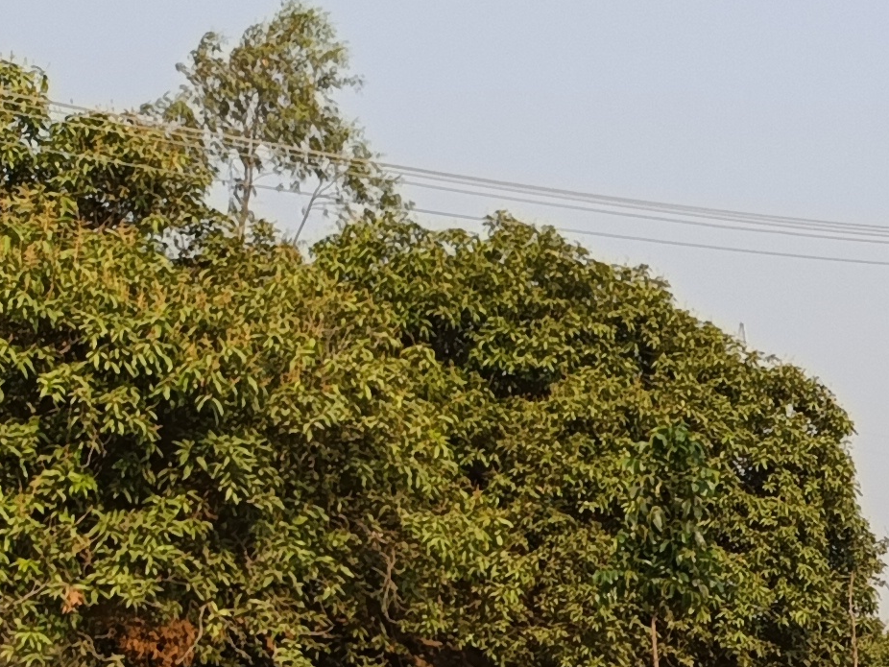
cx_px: 1538
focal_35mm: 115
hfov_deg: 15.1
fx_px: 2954
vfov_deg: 11.9
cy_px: 1191
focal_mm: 4.94
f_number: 1.5
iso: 61
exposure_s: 1/1145
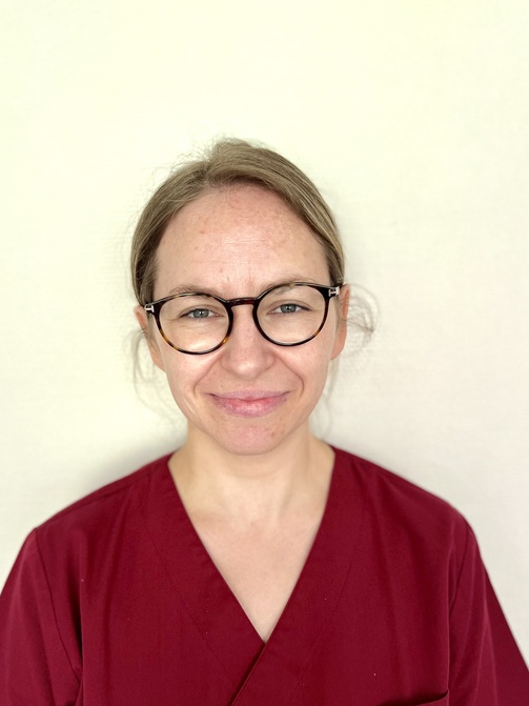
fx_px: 632
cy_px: 371
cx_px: 257
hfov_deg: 45.4
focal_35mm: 31
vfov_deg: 58.3
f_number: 1.5
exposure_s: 1/76
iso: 125
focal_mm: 5.7
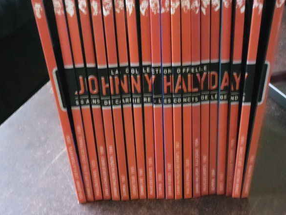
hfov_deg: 29.8
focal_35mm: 65
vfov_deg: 22.6
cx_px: 146
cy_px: 109
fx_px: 537
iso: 800
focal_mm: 11.2
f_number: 5.7
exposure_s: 1/8
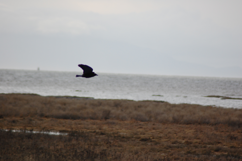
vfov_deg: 3.0
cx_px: 121
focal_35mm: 450
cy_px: 80
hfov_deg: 4.6
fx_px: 3022
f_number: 5.6
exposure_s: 1/500
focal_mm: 300
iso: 400
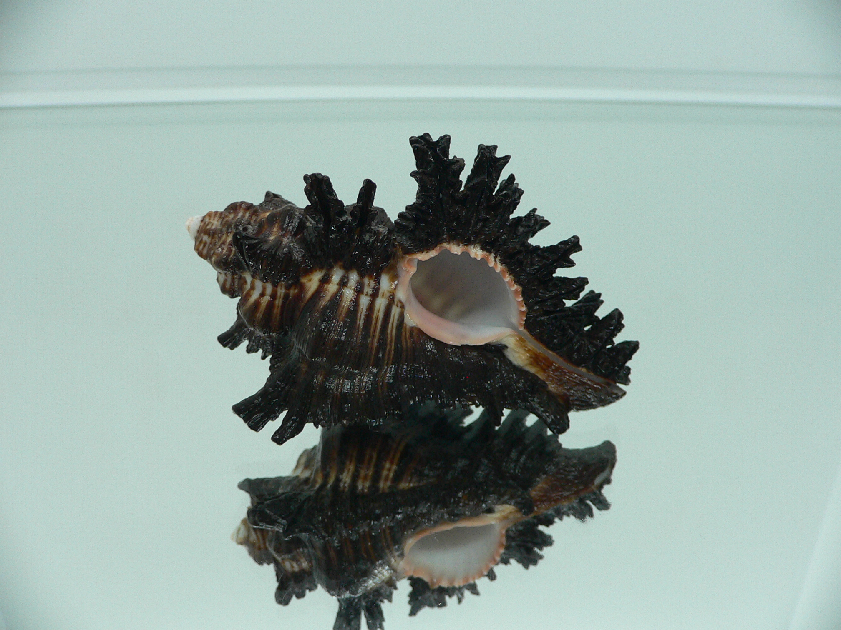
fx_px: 850
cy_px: 315
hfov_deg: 52.6
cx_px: 420
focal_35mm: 35
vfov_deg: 40.7
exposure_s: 1/60
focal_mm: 4.6
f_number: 2.8
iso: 100
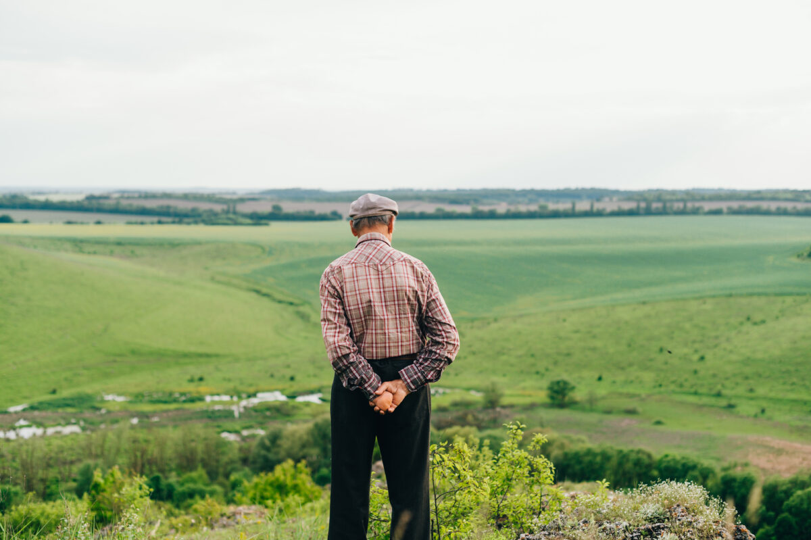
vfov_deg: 27.0
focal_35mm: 50
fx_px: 1126
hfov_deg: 39.6
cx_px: 406
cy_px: 270
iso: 200
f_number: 3.2
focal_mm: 50
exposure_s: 1/640
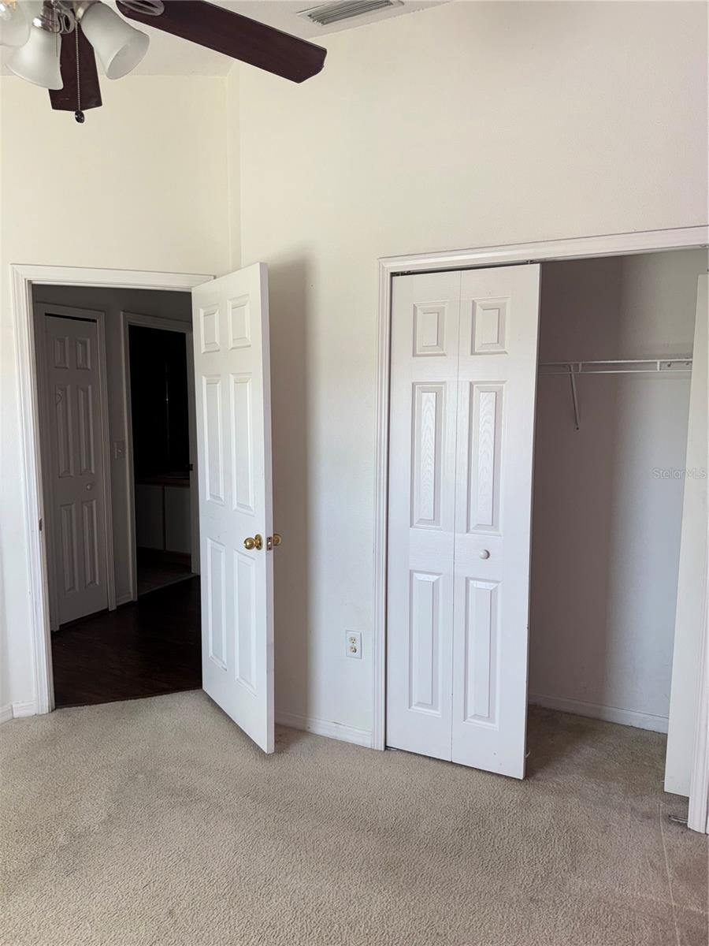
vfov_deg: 71.6
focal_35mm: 24
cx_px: 354
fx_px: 655
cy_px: 473
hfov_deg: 56.8
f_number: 1.78
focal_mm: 6.76
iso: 64
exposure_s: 1/221
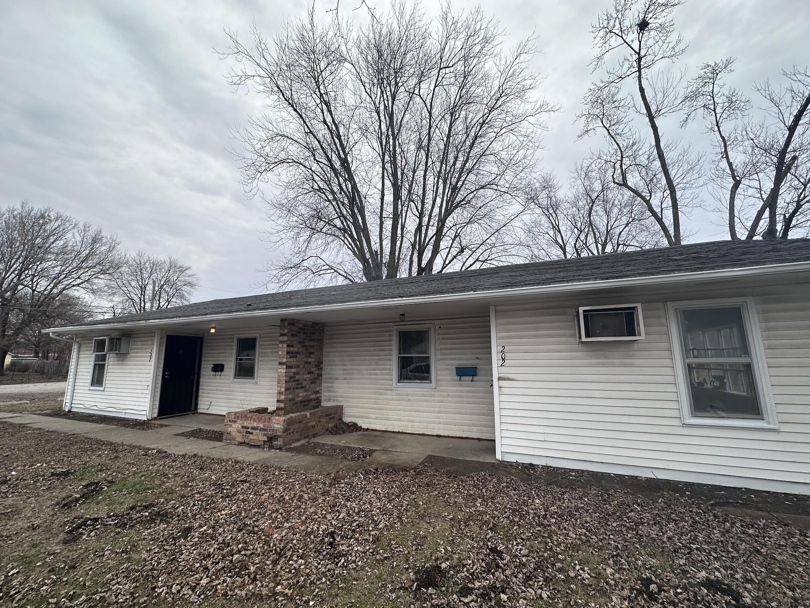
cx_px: 405
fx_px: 328
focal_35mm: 14
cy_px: 304
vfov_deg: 85.7
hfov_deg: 102.1
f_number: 2.2
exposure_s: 1/622
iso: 40
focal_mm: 2.22
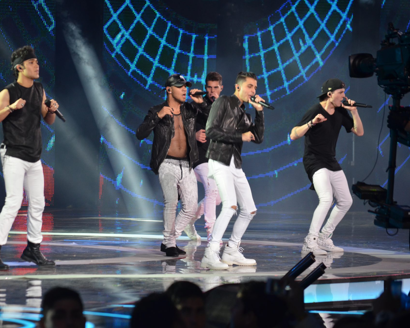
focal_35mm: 255
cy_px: 164
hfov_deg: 7.6
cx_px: 162
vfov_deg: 6.1
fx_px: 3095
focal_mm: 150
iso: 800
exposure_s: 1/125
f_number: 5
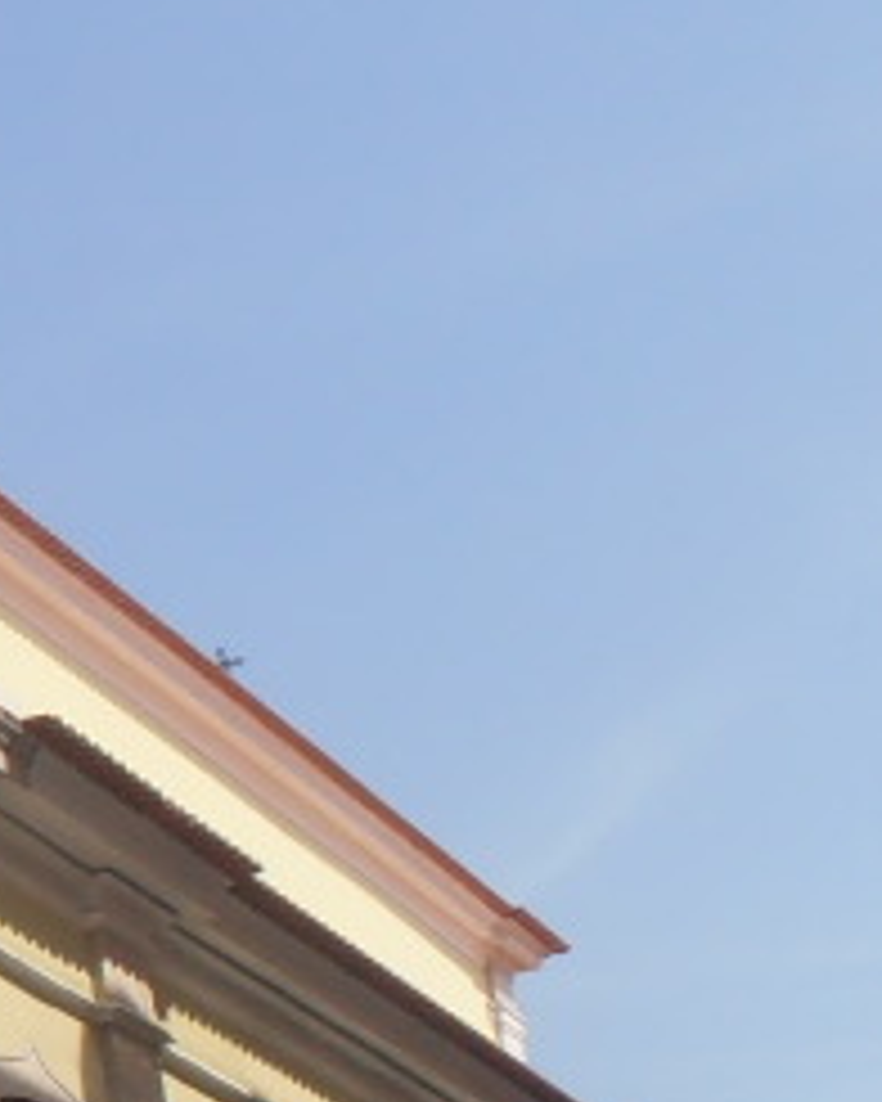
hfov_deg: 13.3
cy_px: 1026
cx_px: -932
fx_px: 3198
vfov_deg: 19.2
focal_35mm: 98
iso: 80
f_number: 7.9
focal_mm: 4.2
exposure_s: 1/200
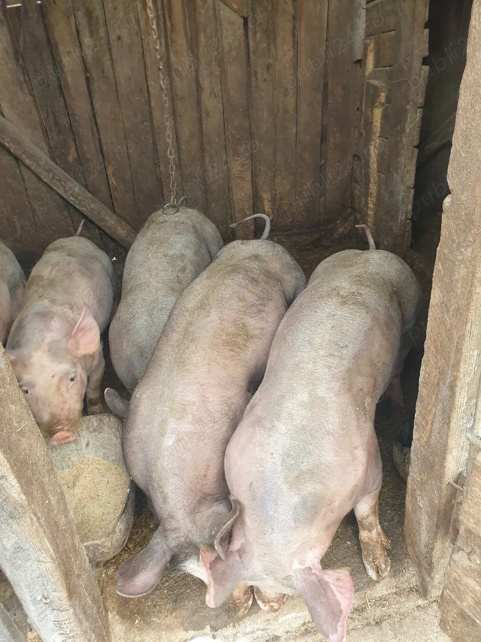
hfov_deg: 53.1
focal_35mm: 26
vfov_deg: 67.3
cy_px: 321
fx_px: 482
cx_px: 240
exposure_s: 1/100
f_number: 2.4
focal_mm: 4.3
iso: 80
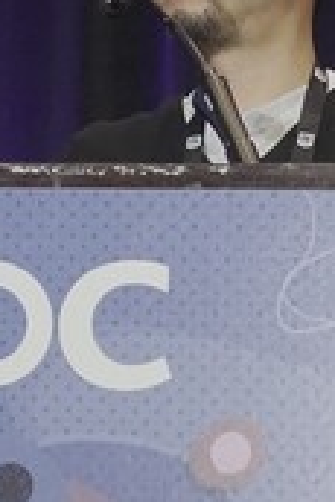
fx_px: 1894
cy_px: 155
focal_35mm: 136
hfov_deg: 10.1
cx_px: 119
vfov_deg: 15.0
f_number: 2.8
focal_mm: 14.87
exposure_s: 1/40
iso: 1250
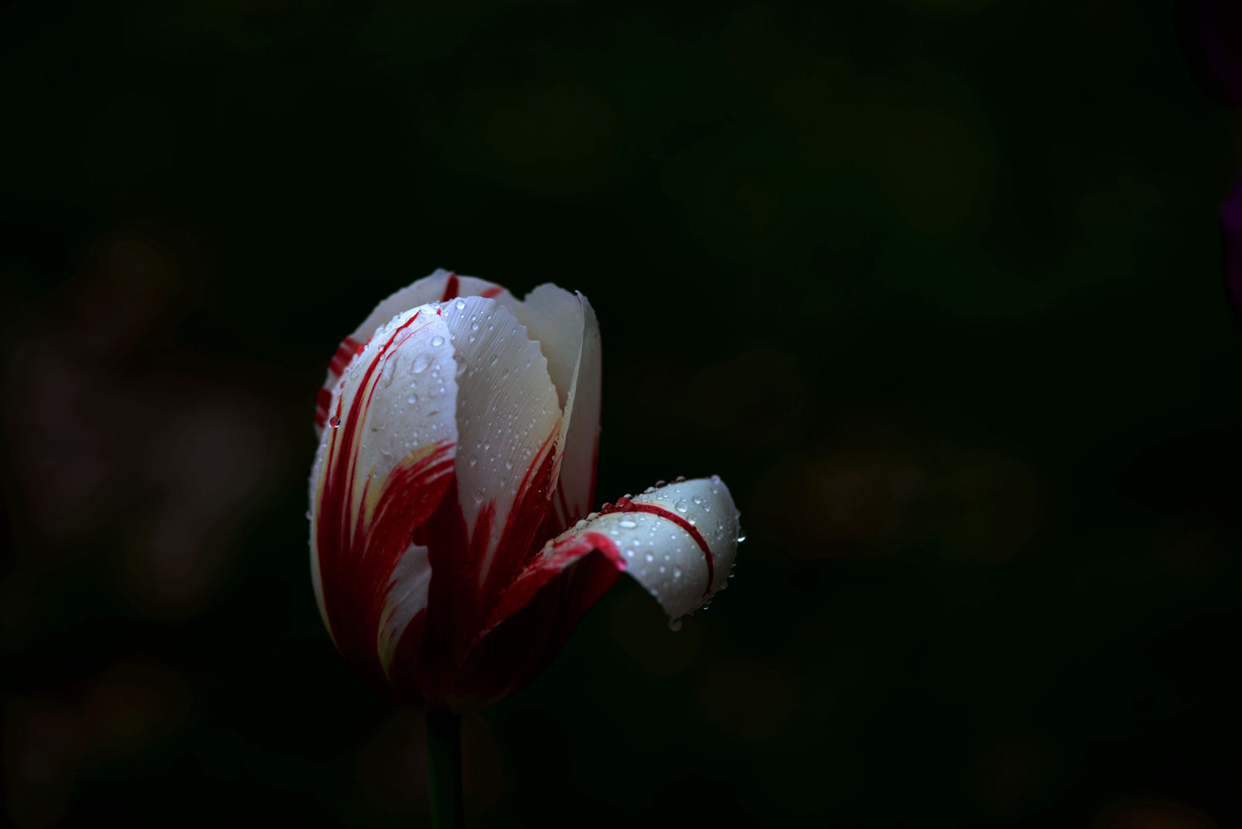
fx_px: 3623
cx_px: 621
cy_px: 414
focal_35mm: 105
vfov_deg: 13.0
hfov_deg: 19.5
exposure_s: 1/500
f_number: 4
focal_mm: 105
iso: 100
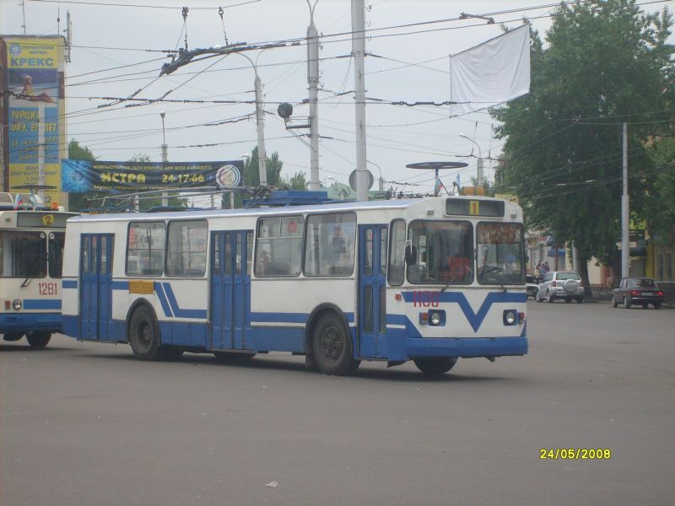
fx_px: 2067
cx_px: 338
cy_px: 253
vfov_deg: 14.0
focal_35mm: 106
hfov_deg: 18.5
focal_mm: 17.4
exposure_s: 1/90
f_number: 4.9
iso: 80
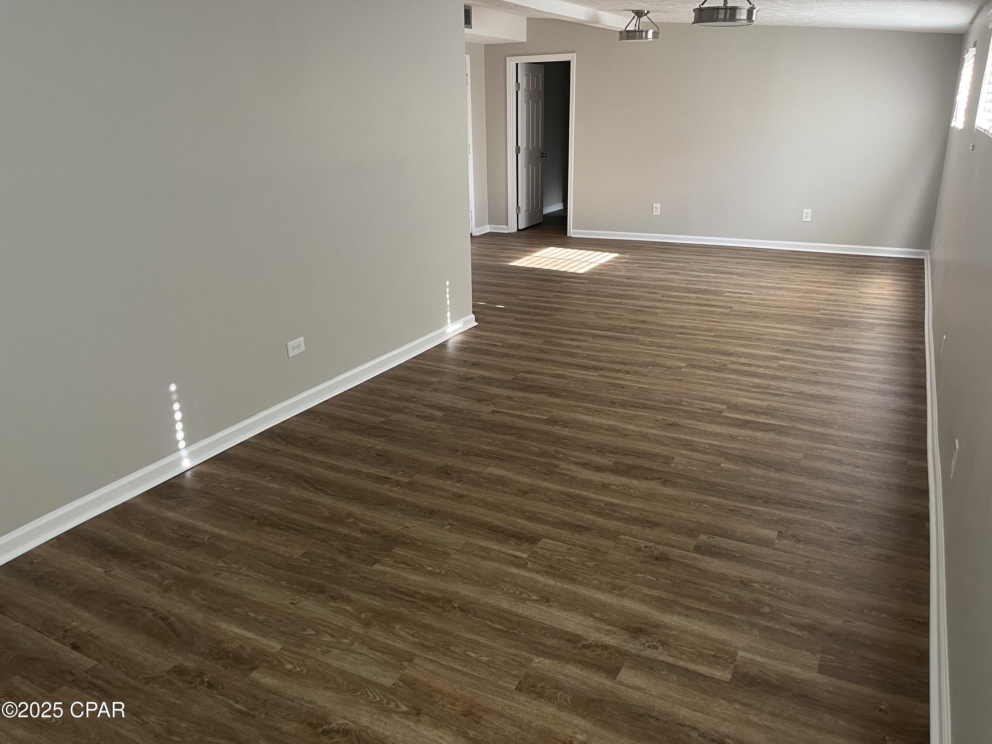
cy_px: 372
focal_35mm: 26
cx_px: 496
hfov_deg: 67.3
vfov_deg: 53.1
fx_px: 745
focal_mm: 5.1
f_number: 1.6
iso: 200
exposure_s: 1/60
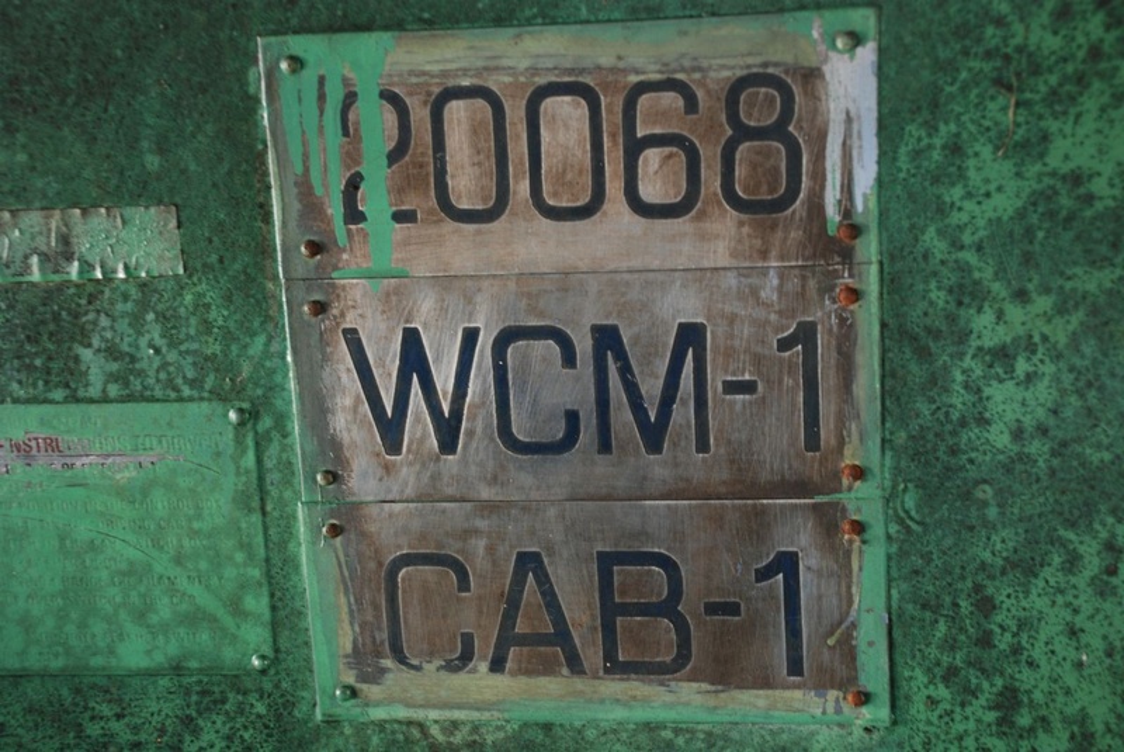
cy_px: 376
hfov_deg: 30.5
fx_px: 2062
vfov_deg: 20.7
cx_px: 562
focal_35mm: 66
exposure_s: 1/10
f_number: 4.8
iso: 400
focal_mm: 44
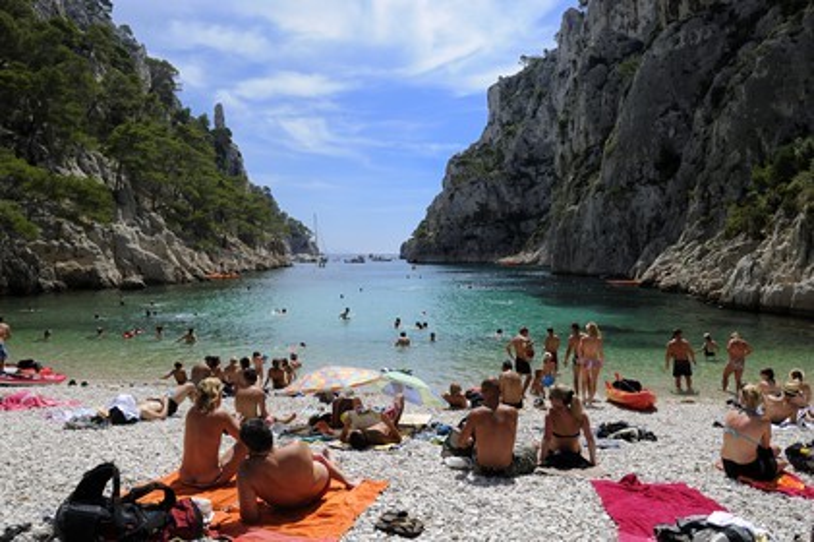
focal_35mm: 24
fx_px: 542
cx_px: 407
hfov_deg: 73.8
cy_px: 271
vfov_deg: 53.1
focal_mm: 24
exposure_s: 1/250
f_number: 11
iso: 200
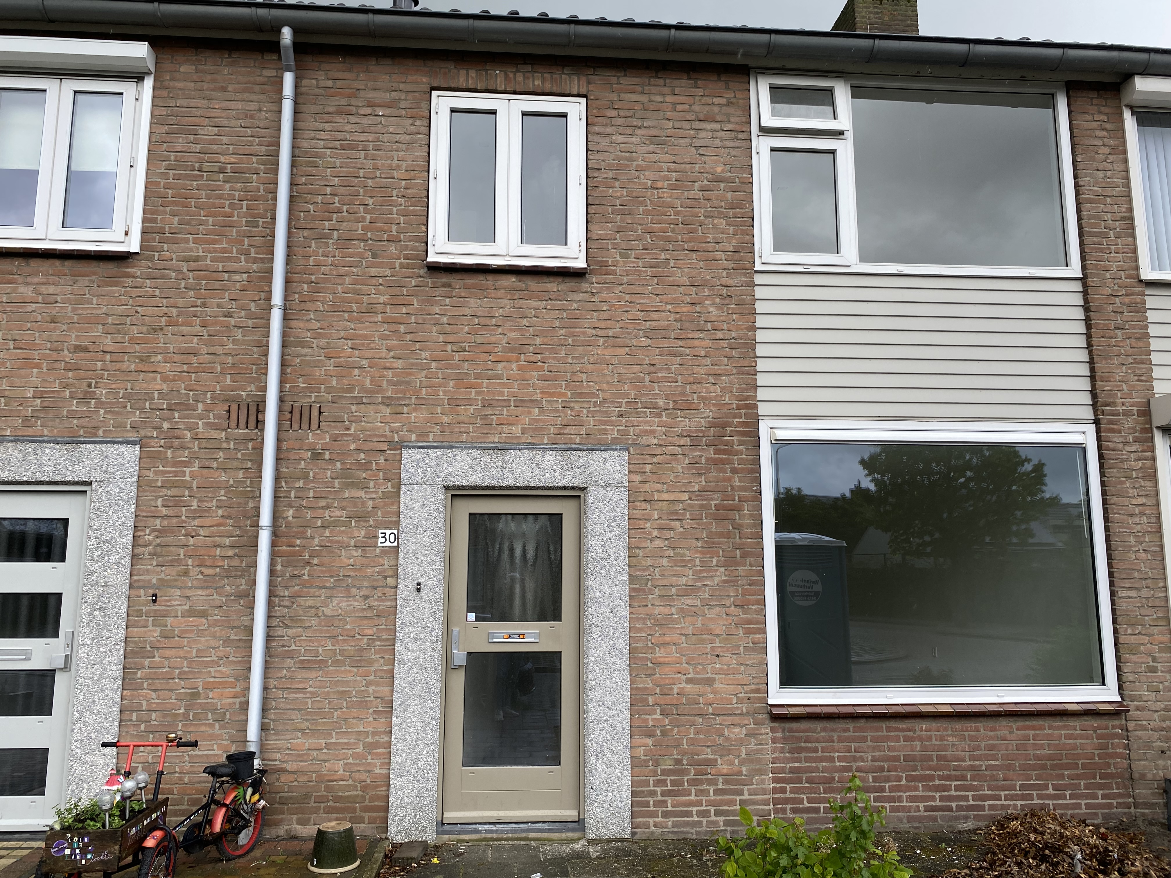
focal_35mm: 26
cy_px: 439
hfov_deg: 67.3
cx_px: 586
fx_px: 880
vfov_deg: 53.1
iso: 32
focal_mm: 4.25
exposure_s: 1/702
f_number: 1.8
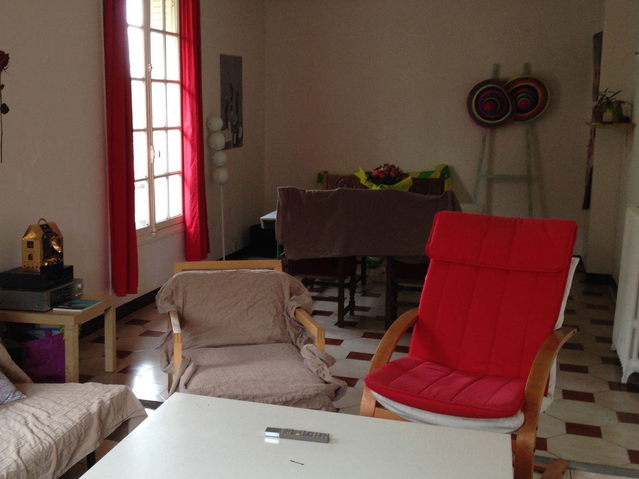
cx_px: 235
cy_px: 230
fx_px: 812
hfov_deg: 42.6
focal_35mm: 44
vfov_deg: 32.9
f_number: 2.4
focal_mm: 4.12
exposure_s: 1/20
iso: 80
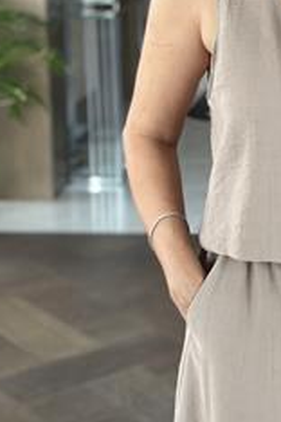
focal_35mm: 108
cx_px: 313
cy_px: 72
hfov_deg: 12.5
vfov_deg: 18.7
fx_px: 1264
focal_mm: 6.86
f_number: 1.78
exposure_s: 1/60
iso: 320
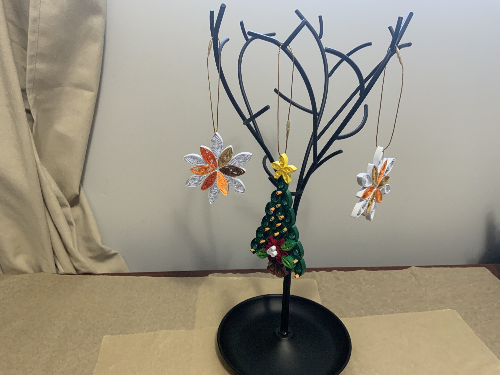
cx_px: 250
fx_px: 419
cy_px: 188
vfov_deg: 48.2
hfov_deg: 61.7
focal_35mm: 29
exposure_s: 1/60
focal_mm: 3
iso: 125
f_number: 1.8
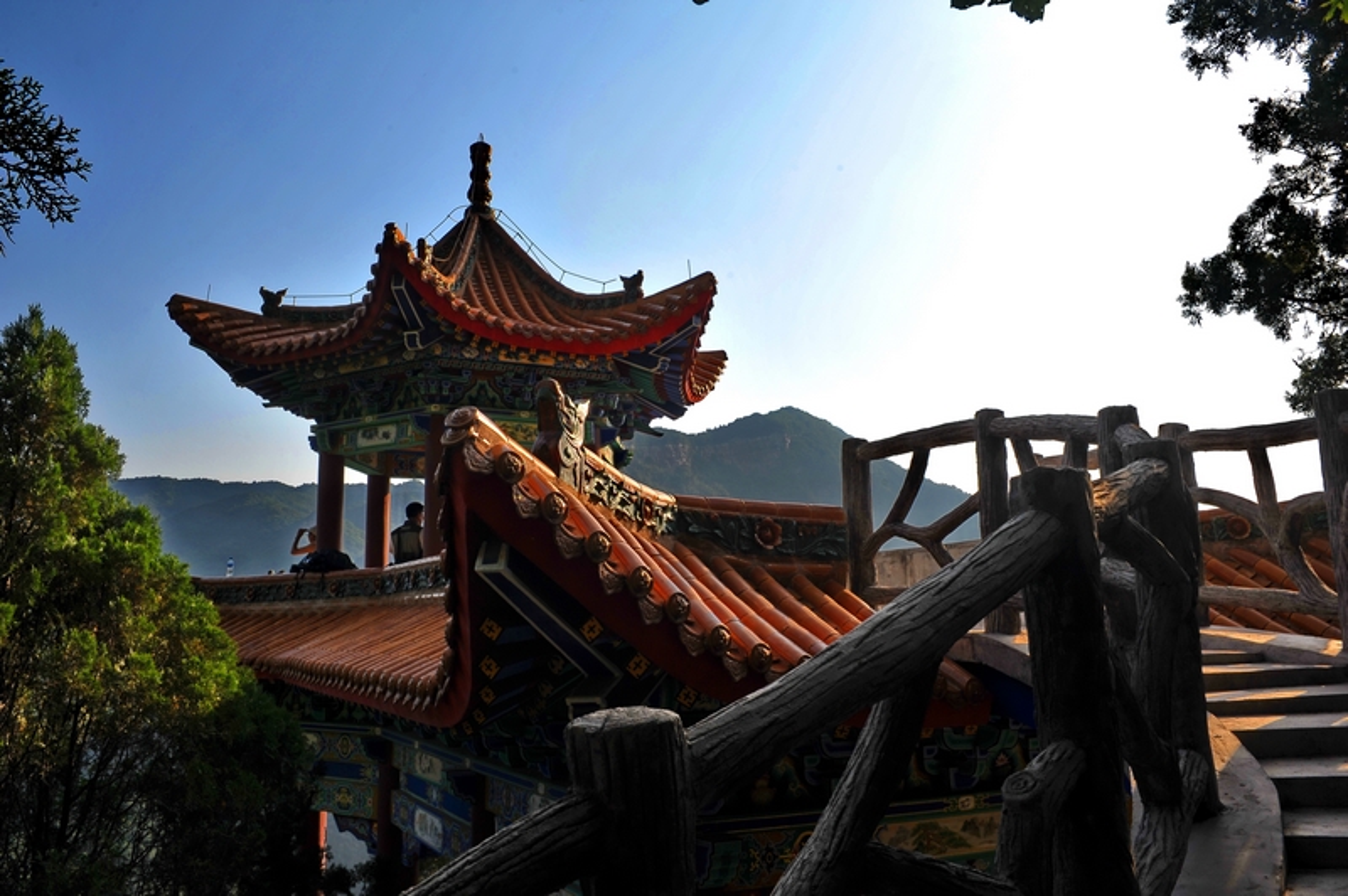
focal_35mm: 31
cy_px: 448
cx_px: 674
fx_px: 1160
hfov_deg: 60.3
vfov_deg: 42.3
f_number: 8
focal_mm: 31
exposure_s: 1/160
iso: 200
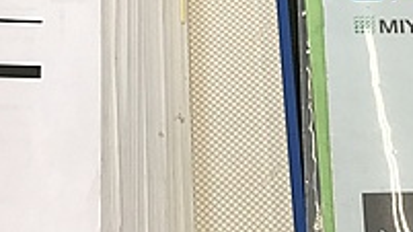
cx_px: 222
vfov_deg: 12.3
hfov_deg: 22.0
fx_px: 1062
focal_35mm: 97
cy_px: 240
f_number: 1.8
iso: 32
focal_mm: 3.99
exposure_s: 1/60
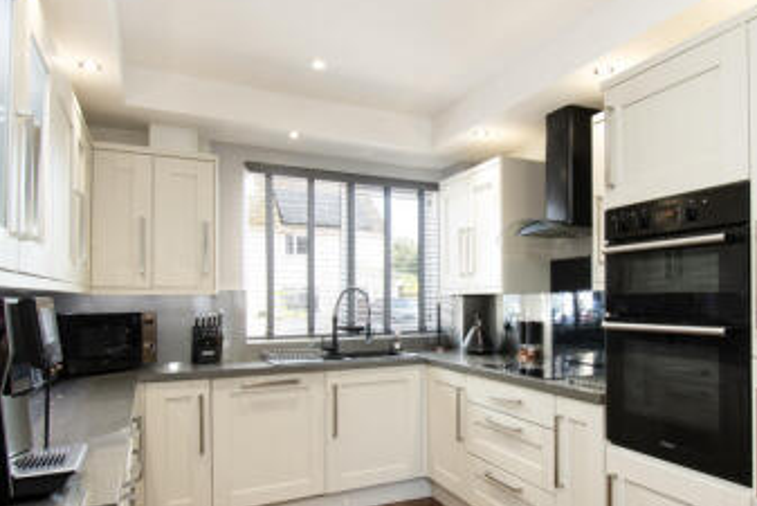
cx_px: 463
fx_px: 505
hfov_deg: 72.7
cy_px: 287
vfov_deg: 53.0
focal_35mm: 24
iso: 320
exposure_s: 1/8
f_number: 9
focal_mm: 11.5
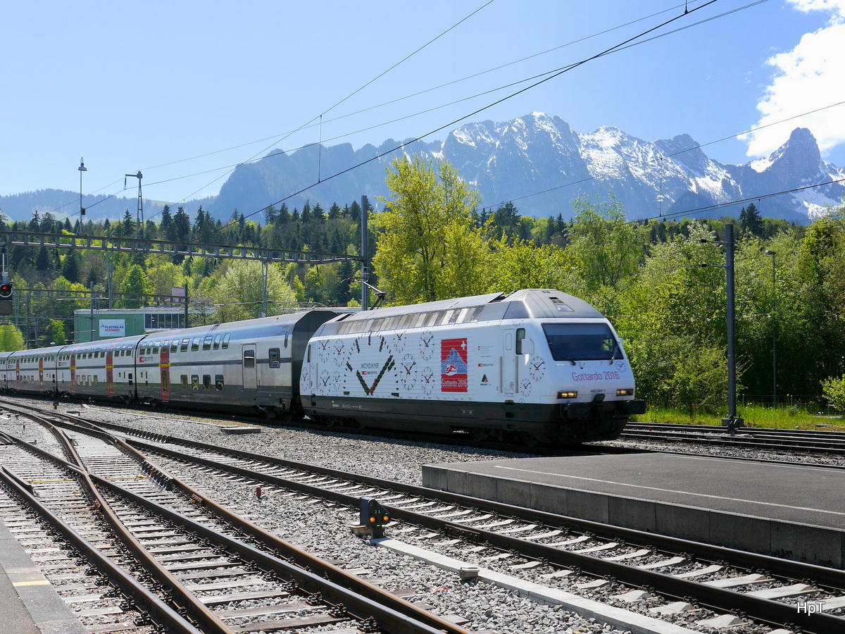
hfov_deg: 54.0
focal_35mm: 34
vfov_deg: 41.8
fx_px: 830
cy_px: 317
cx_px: 422
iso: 160
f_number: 8
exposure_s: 1/400
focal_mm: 17
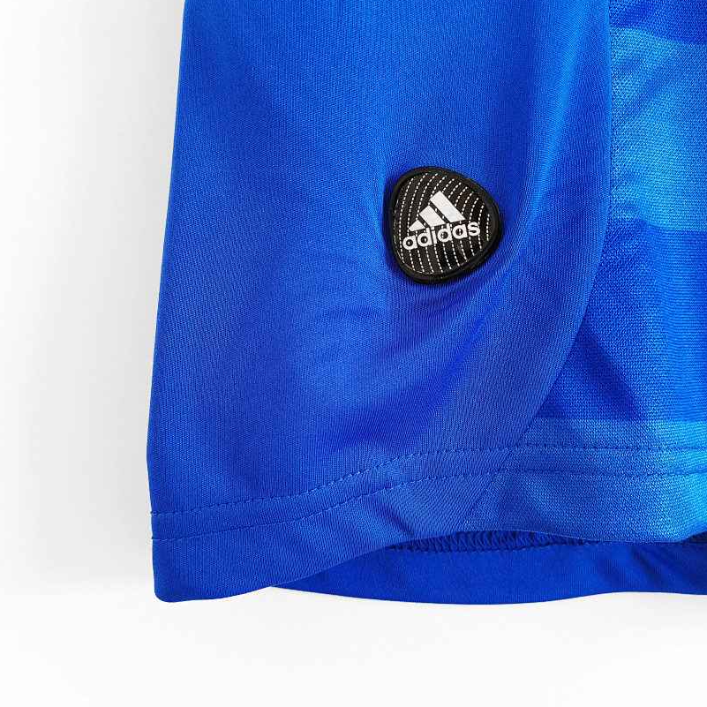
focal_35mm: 31
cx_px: 368
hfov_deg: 52.5
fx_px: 716
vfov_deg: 52.5
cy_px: 352
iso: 160
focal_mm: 5.58
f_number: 1.8
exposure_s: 1/100
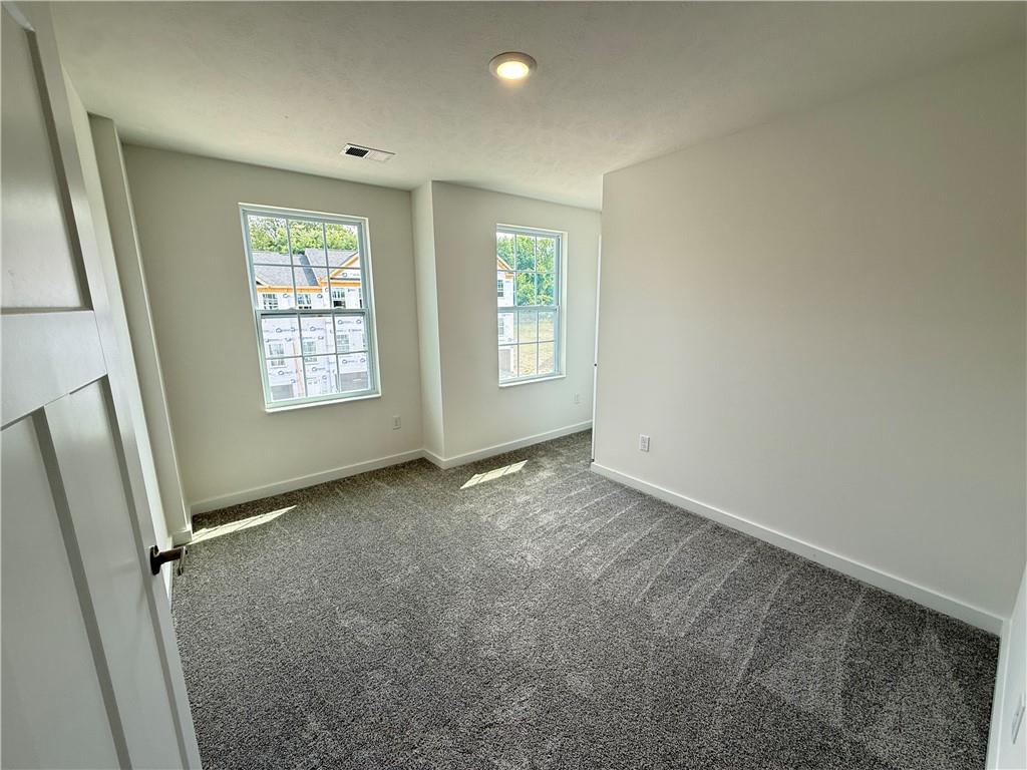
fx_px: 415
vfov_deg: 85.7
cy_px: 385
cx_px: 514
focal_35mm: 14
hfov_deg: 102.1
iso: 80
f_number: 2.2
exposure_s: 1/120
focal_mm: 2.22
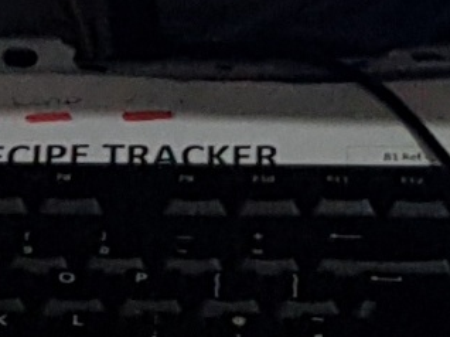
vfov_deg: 5.2
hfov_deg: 7.4
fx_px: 3468
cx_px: 245
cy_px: -753
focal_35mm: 267
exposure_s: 1/50
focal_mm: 4.3
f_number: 1.7
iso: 100
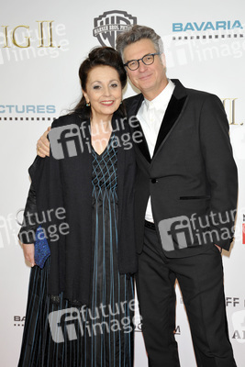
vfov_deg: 32.4
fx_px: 632
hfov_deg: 21.9
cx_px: 122
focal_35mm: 62
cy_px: 184
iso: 800
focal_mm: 62
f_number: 6.3
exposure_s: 1/160
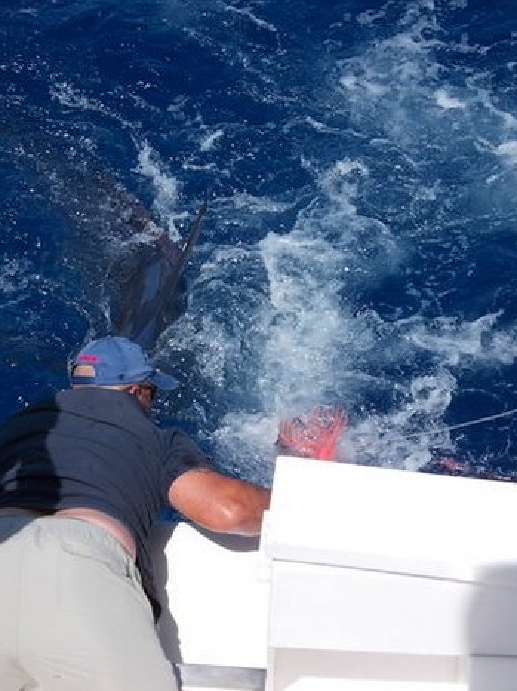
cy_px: 344
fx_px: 1913
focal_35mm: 96
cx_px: 209
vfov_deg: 20.5
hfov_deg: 15.4
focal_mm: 10
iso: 80
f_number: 4.3
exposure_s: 1/640
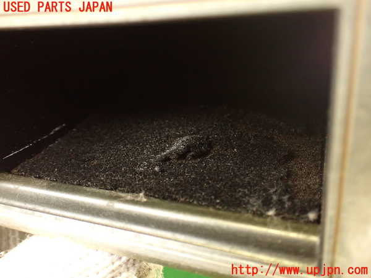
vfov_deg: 44.2
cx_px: 186
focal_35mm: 32
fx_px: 343
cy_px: 139
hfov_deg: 56.8
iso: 800
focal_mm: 5.79
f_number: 2.4
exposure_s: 1/25
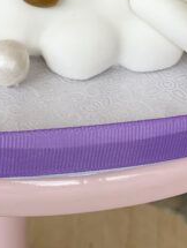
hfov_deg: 12.2
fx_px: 876
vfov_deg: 15.6
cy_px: -41
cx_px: 59
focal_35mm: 122
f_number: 2
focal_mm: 6
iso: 20
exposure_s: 1/500
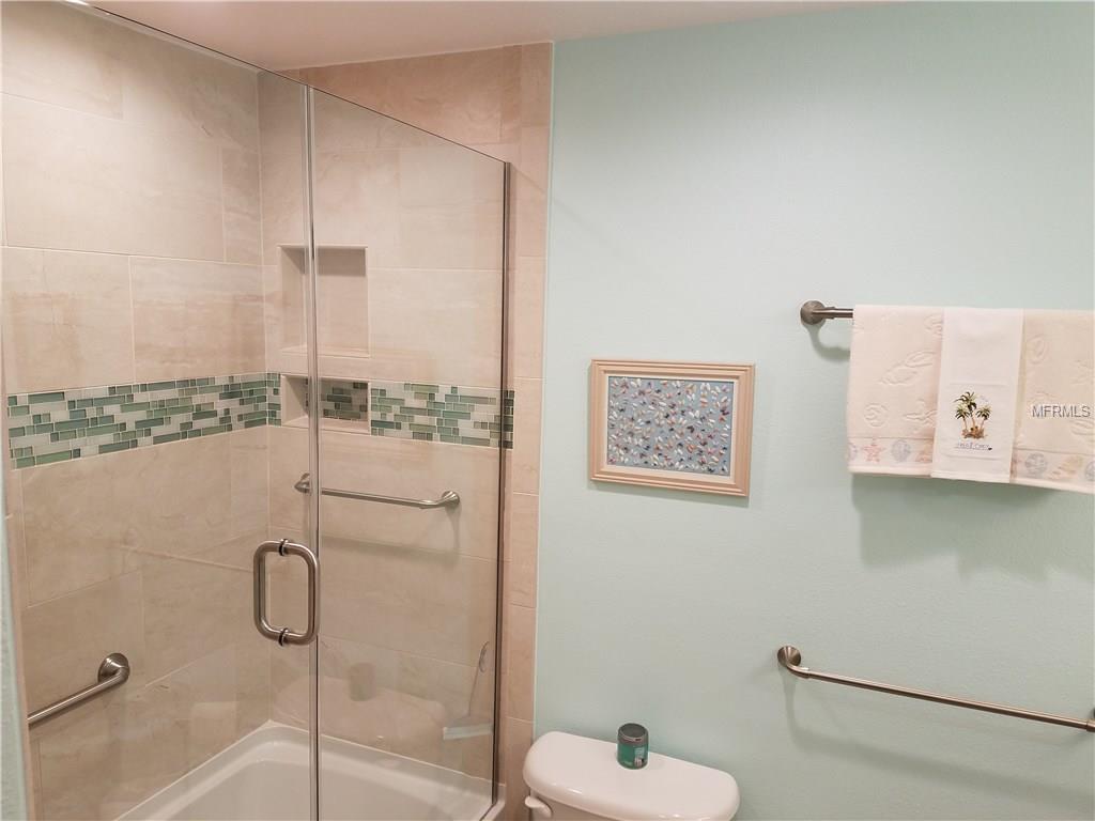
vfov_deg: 53.1
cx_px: 548
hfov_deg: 67.3
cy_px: 410
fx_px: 822
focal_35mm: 26
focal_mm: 4.2
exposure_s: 1/60
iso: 50
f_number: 1.7
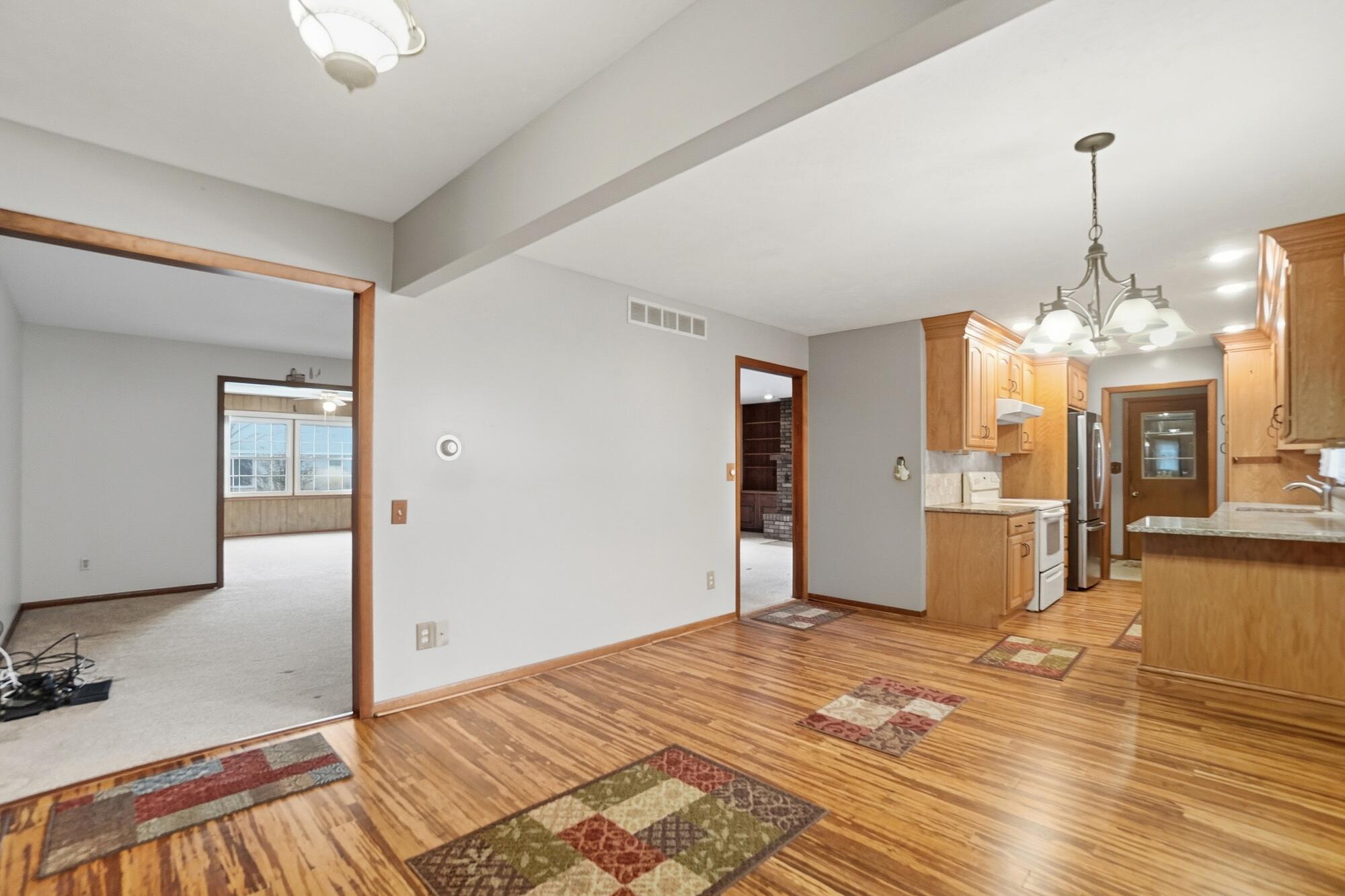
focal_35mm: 15
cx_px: 672
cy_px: 448
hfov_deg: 100.4
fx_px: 560
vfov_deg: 77.3
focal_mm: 10
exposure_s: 1/45
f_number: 5.6
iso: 125
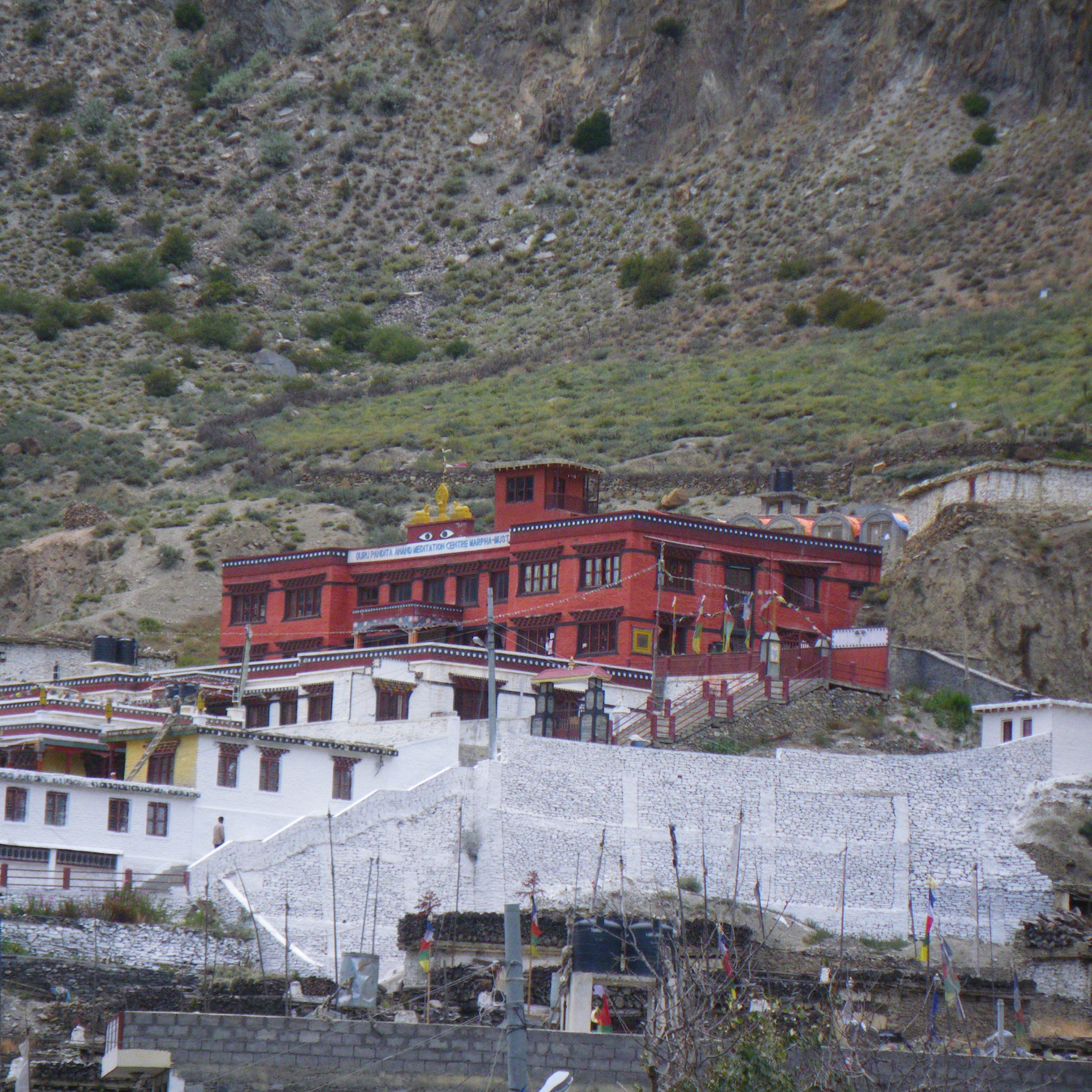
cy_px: 545
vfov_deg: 10.5
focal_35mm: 166
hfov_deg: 10.5
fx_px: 5925
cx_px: 476
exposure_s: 1/250
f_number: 5.5
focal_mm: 25
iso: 250
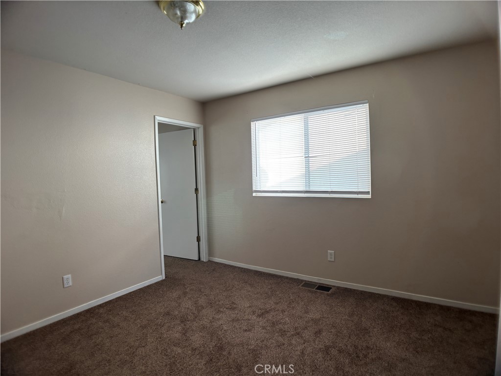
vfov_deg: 53.1
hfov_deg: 67.3
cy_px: 188
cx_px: 250
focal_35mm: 26
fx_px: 376
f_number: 1.6
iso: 80
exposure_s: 1/60
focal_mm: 5.96
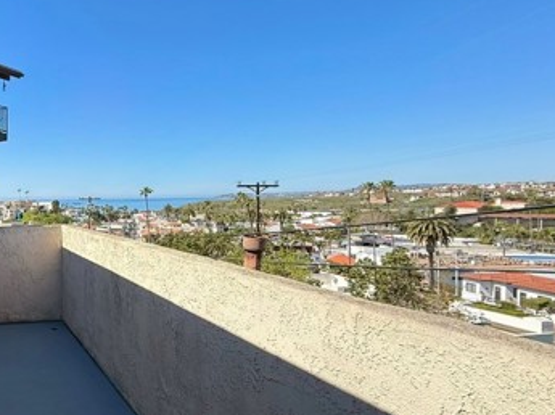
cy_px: 208
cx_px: 58
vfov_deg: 53.0
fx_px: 416
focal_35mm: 26
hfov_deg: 58.0
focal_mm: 2.22
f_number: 2.2
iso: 50
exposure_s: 1/2237
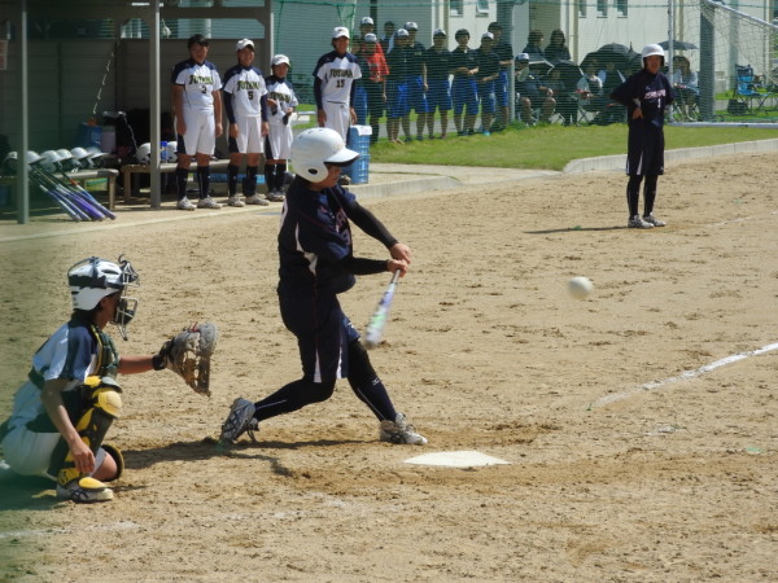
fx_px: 3034
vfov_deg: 11.0
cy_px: 292
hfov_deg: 14.6
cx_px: 389
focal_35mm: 135
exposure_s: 1/800
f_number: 5
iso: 100
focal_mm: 24.2
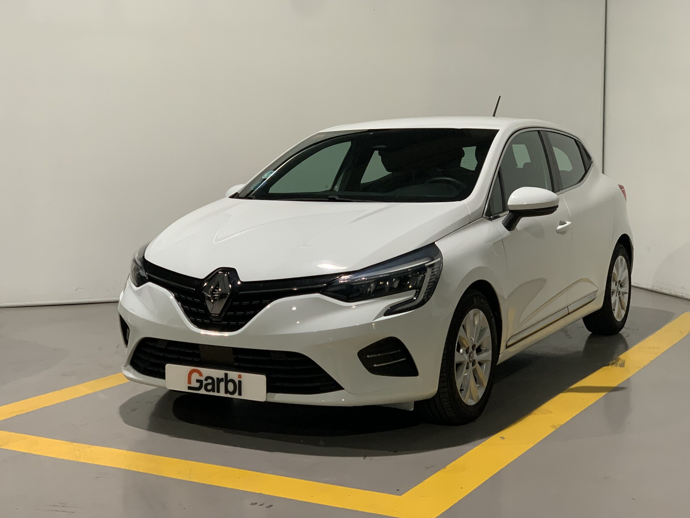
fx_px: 1056
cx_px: 345
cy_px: 256
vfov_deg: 27.5
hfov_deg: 36.2
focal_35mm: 53
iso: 160
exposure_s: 1/50
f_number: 2.4
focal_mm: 6
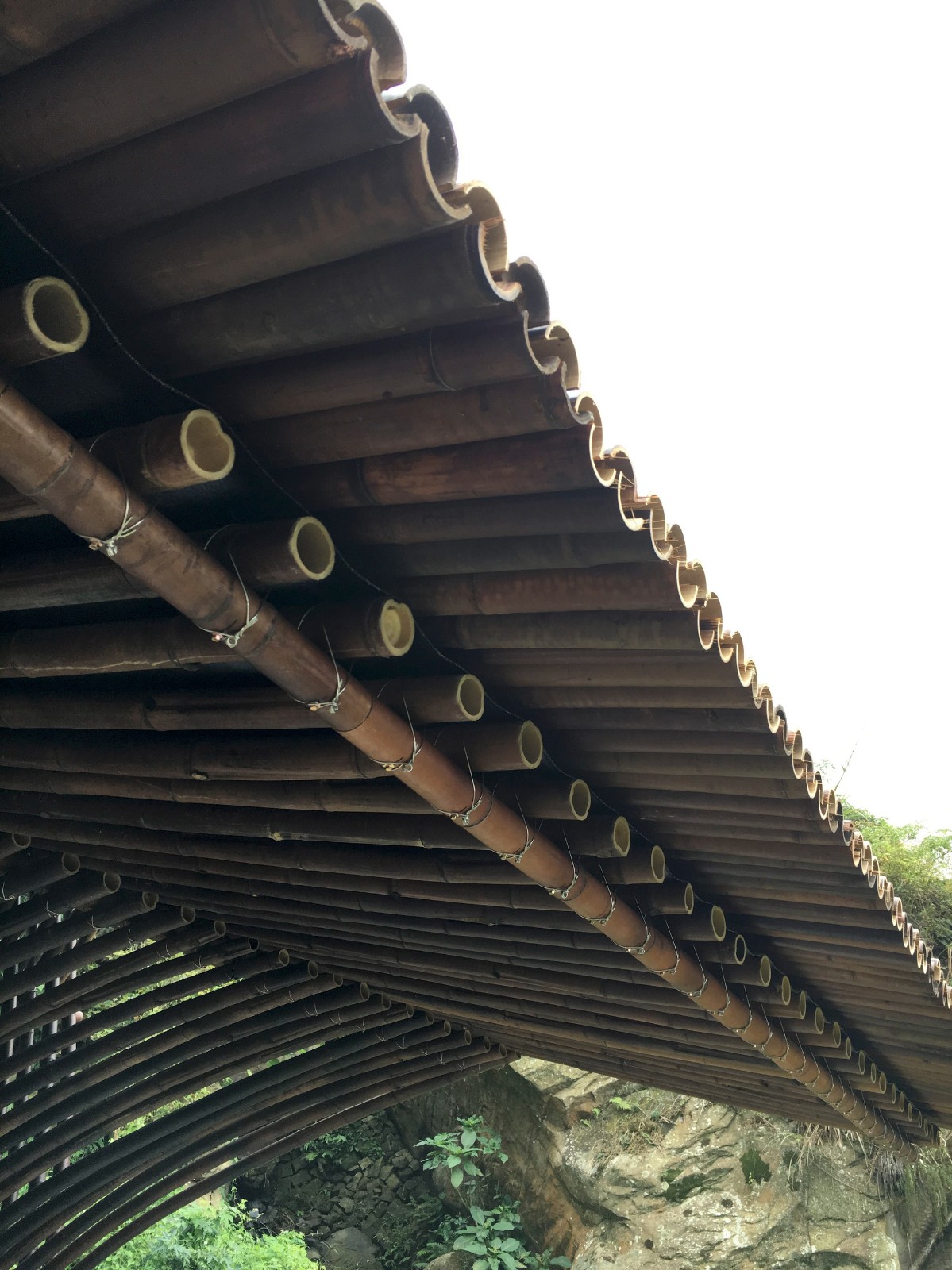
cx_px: 476
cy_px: 635
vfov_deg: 61.7
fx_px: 1064
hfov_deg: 48.2
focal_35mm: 29
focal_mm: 4.15
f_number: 2.2
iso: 40
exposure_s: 1/120
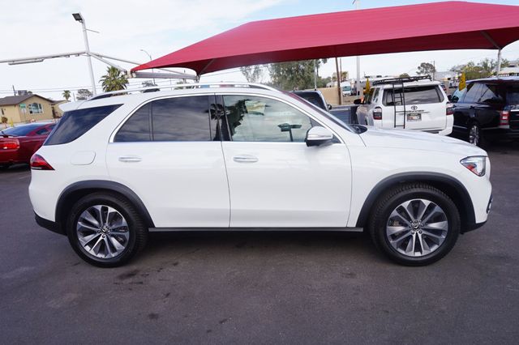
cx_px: 260
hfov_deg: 73.8
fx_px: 346
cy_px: 172
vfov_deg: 53.1
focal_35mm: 24
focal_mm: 16
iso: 100
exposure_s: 1/80
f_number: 10
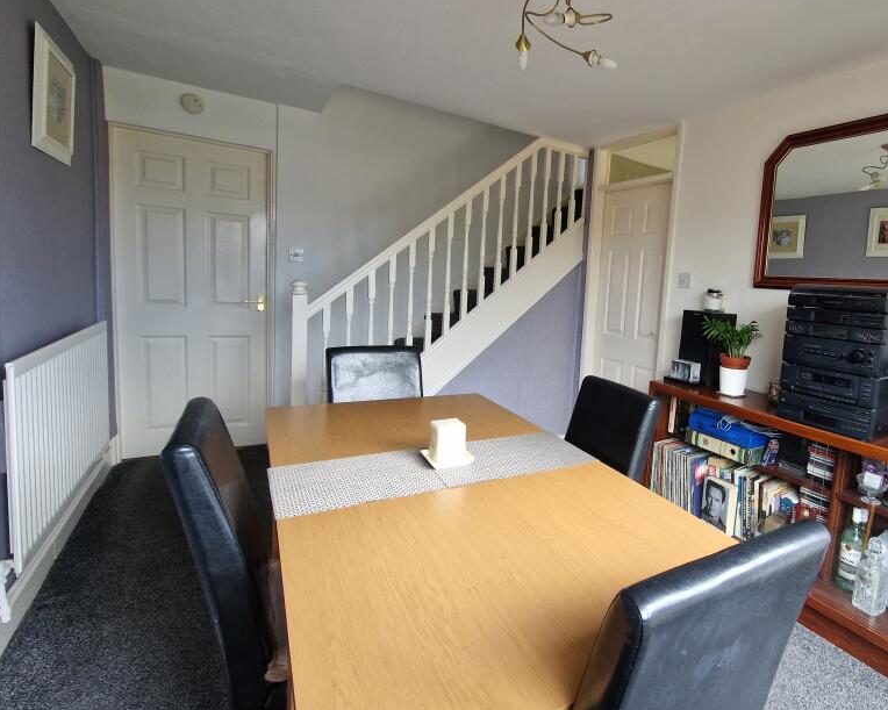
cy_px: 330
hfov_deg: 86.5
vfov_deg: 76.9
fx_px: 447
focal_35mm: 17
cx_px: 592
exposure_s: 1/50
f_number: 2.2
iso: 125
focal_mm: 2.2
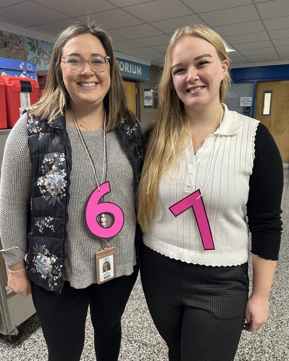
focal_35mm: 26
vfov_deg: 66.0
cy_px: 189
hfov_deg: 54.9
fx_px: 278
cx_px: 146
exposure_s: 1/60
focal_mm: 6.86
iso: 125
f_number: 1.78
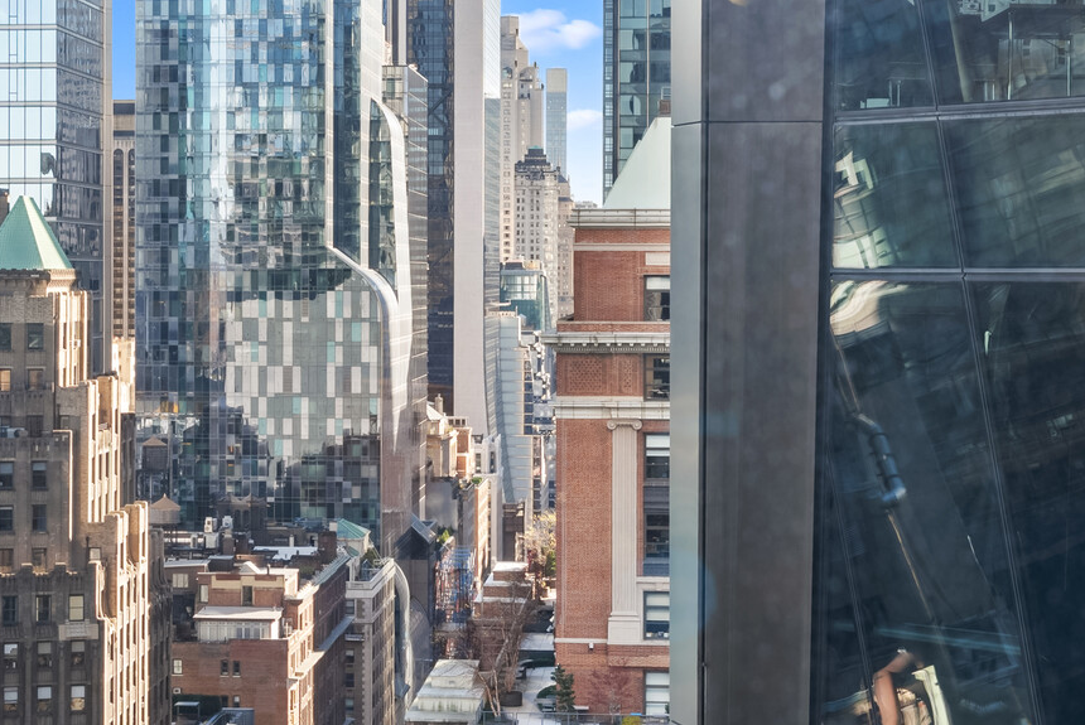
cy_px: 589
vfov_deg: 15.6
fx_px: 2624
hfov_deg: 23.3
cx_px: 365
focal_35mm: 87
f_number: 14
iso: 200
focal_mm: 50
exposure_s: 1/5
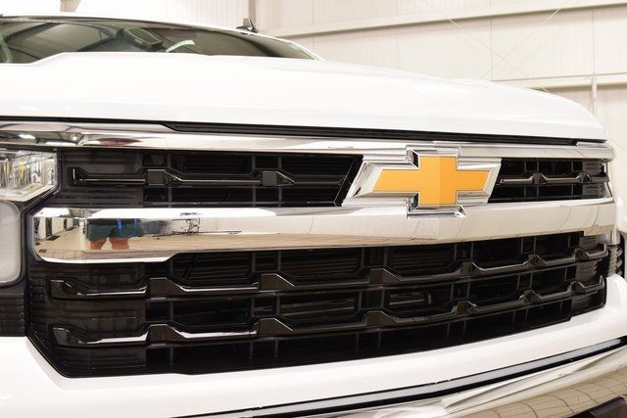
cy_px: 209
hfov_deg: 53.1
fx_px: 627
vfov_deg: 36.9
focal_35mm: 36
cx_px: 314
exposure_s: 1/30
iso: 900
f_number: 7.1
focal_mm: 24
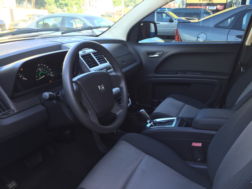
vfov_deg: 48.2
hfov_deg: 61.7
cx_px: 126
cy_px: 94
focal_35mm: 29
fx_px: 211
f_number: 2.2
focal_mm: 4.15
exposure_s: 1/40
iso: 32
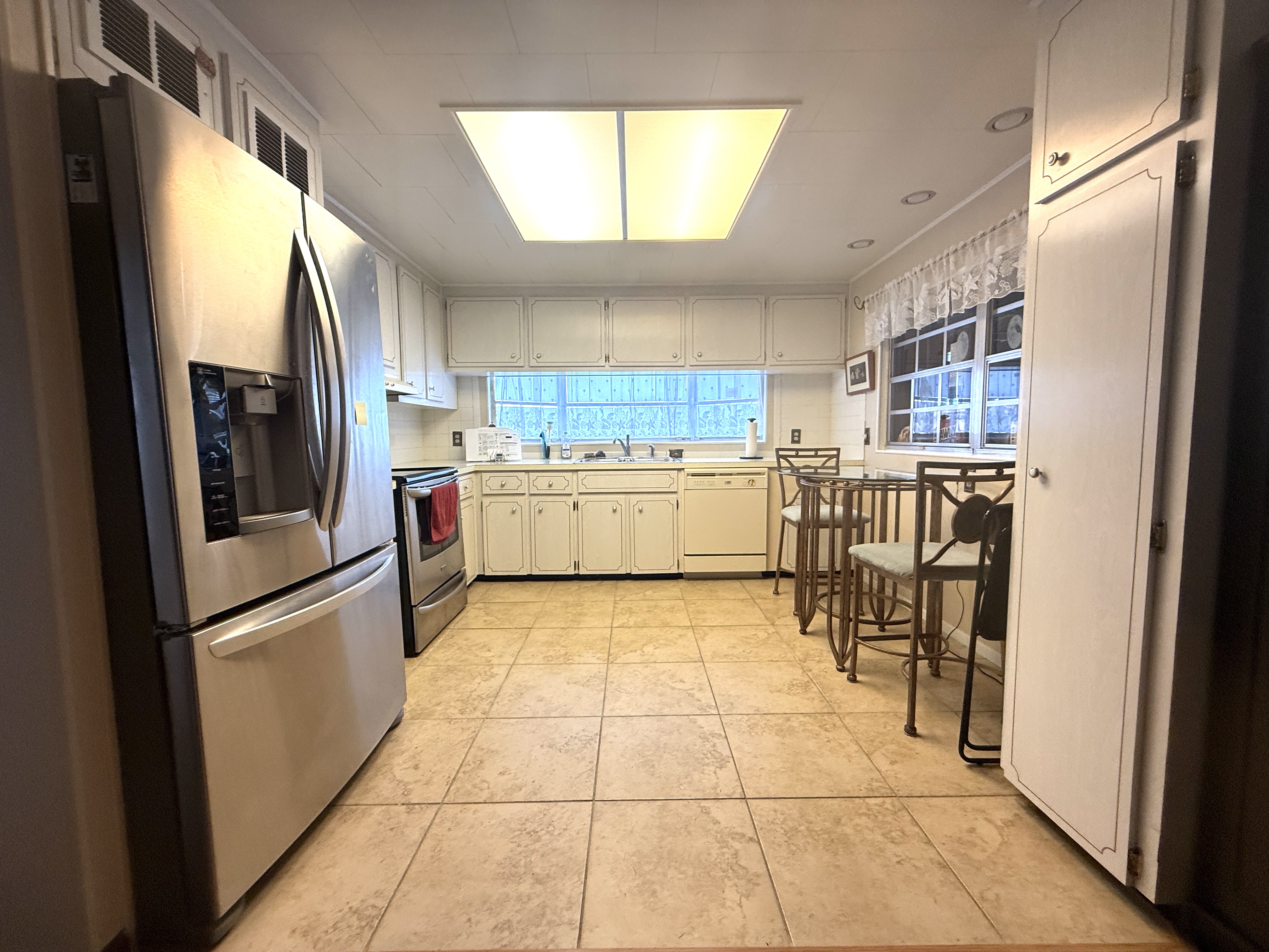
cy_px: 476
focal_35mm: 14
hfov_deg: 102.1
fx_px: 513
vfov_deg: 85.7
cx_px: 634
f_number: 2.2
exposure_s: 1/120
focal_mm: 2.22
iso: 160
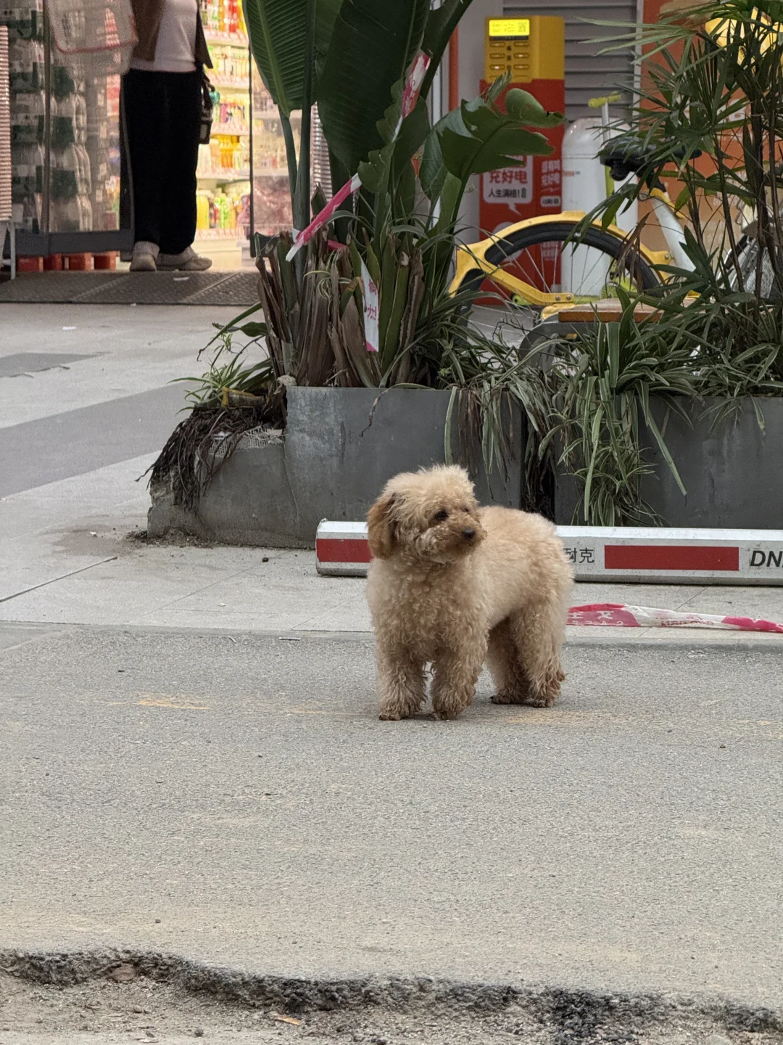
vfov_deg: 16.4
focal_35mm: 120
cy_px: 522
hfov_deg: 12.3
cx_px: 392
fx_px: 3619
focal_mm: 15.66
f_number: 2.8
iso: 320
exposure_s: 1/100
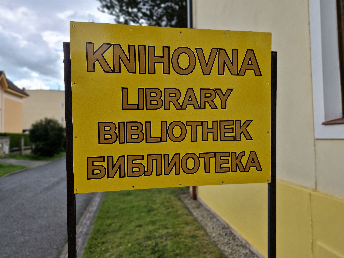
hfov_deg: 71.6
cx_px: 173
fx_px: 239
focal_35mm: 24
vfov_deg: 56.8
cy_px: 124
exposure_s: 1/686
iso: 50
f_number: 1.8
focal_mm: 5.54
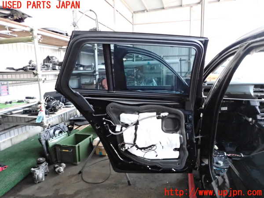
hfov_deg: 69.4
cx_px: 132
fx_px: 191
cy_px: 99
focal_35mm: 25
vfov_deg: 54.9
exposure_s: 1/40
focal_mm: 4.5
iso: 3200
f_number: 8
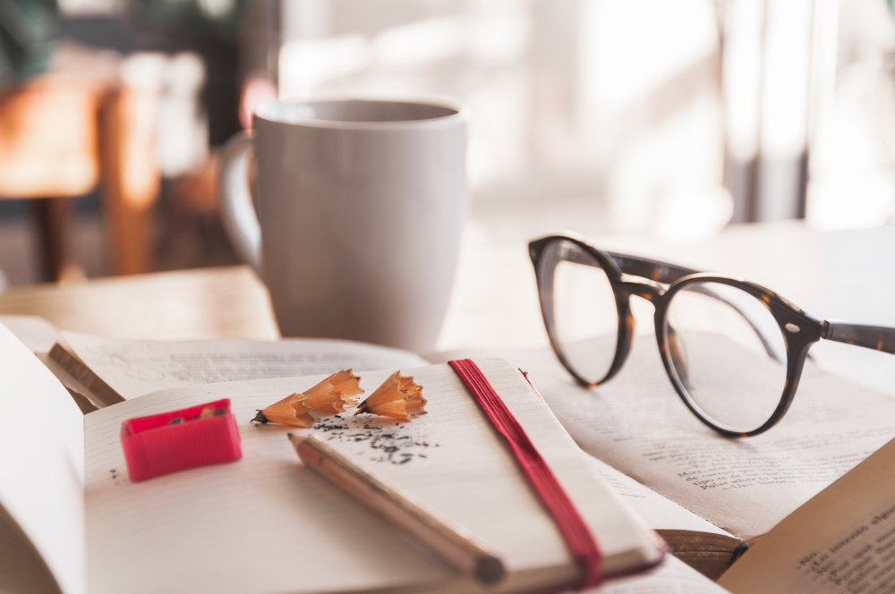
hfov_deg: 21.9
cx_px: 448
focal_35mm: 93
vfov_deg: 14.7
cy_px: 297
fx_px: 2309
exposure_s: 1/80
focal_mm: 62
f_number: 5.3
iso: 200
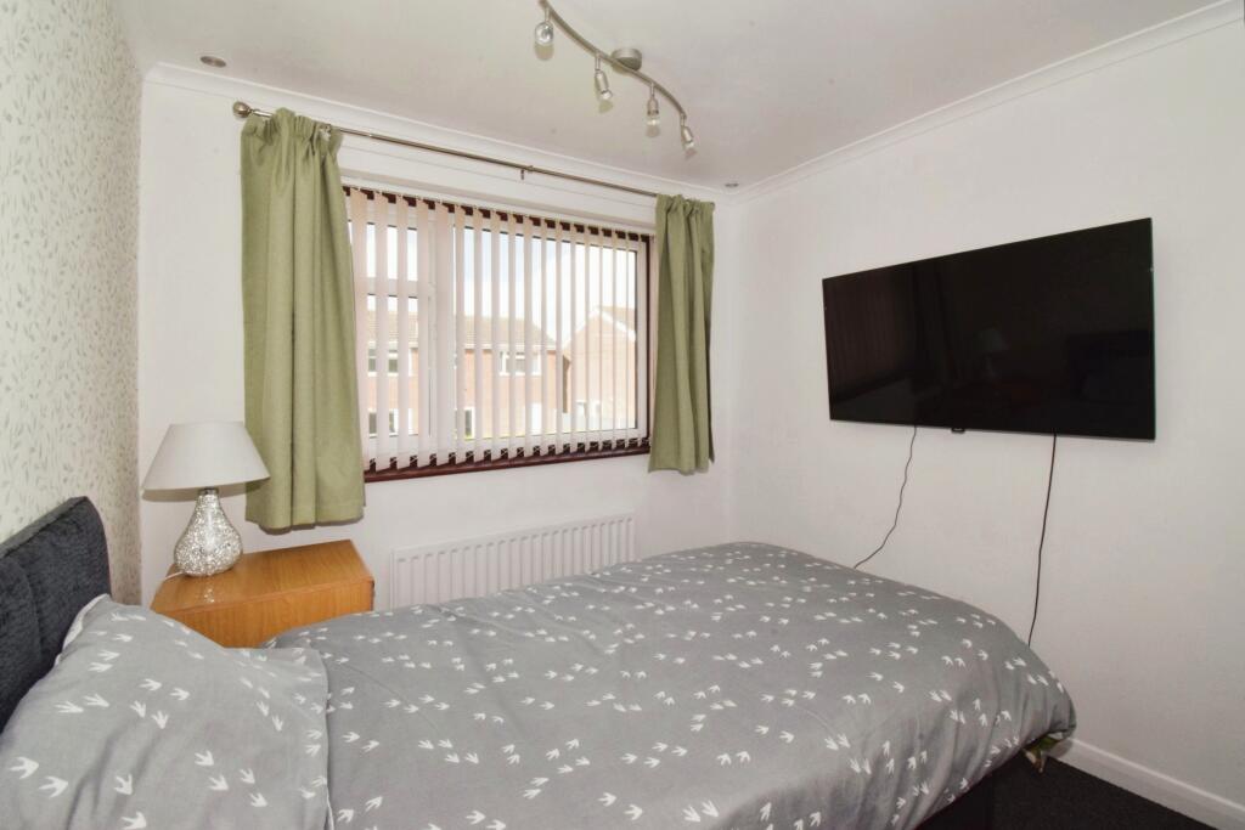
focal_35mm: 15
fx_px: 519
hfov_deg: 100.4
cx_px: 622
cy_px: 415
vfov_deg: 77.3
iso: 1000
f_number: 22
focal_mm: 10
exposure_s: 1/60
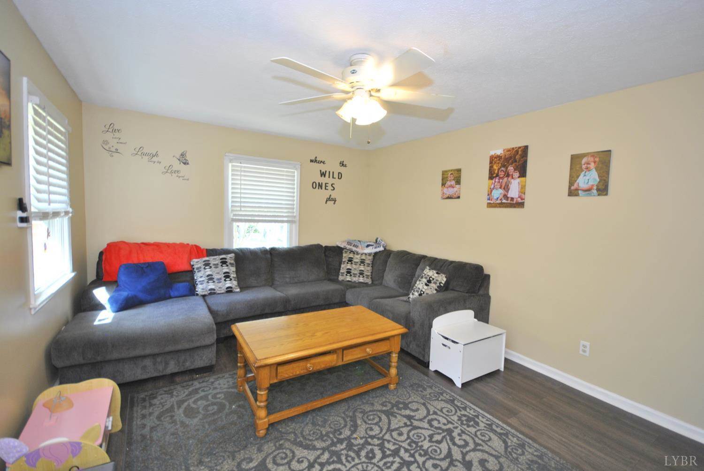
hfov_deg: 100.3
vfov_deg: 77.5
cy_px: 236
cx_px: 352
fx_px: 294
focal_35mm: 15
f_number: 4
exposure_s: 1/25
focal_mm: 10
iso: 400
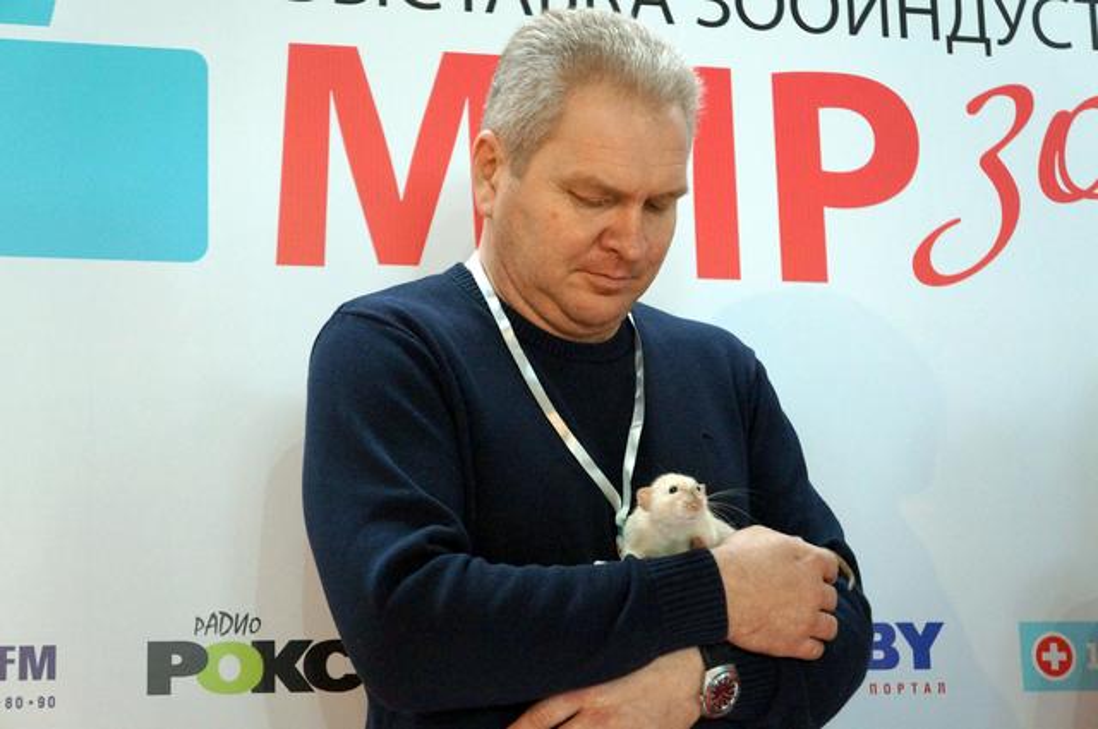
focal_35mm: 68
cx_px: 549
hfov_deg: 29.9
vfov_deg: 20.1
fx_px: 2056
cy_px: 364
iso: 3200
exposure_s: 1/80
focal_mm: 45
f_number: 5
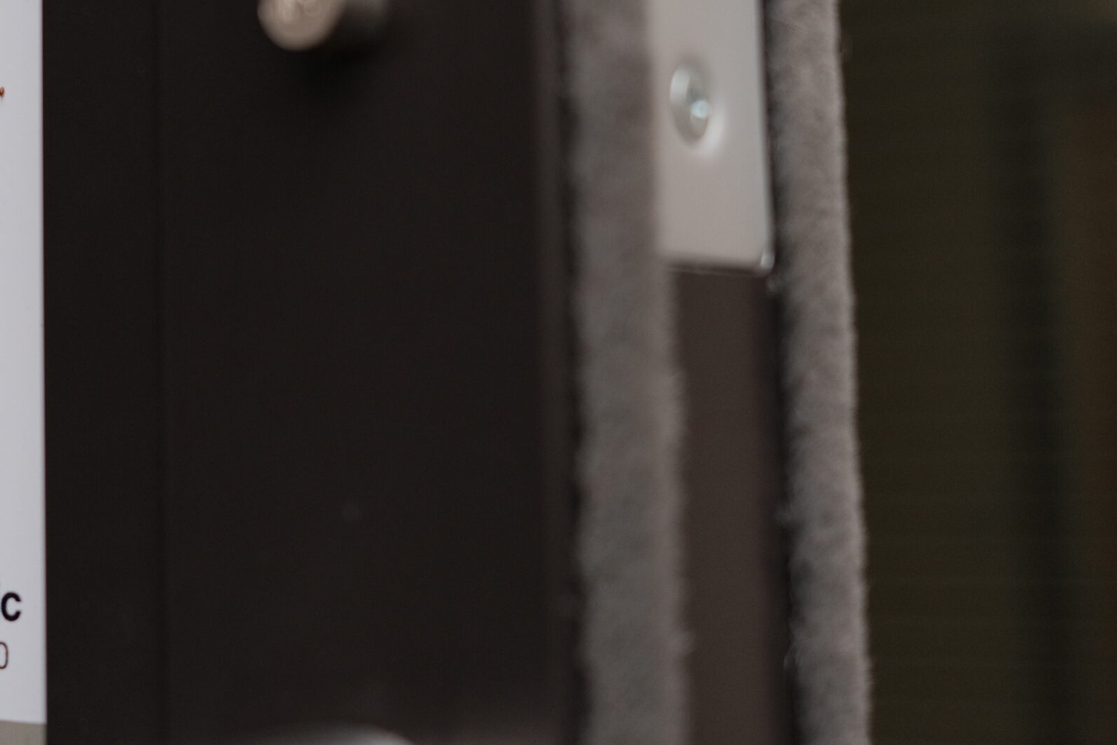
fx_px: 2048
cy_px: 196
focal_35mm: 66
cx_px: 275
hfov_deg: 30.0
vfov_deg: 20.5
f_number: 2.8
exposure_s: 1/640
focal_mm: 27
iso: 640
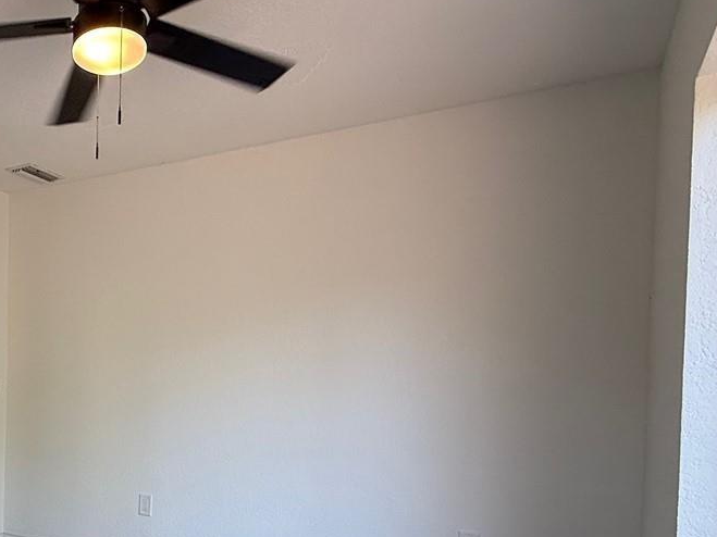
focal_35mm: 34
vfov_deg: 40.4
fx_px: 704
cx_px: 29
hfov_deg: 46.7
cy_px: 412
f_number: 2.2
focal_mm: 2.22
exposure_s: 1/120
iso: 80
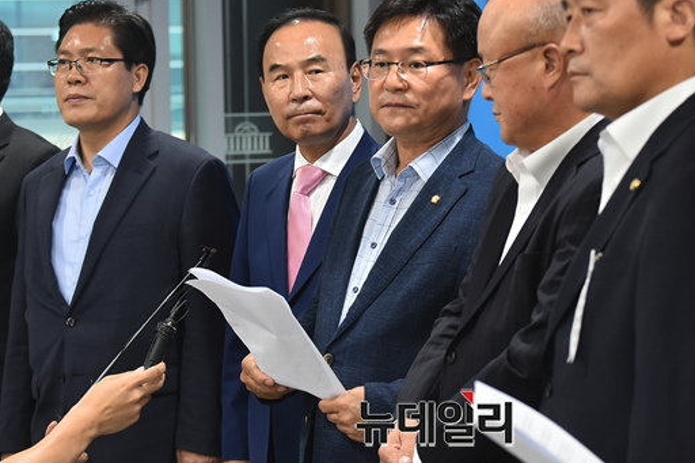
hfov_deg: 20.4
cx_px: 432
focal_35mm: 100
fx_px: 1930
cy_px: 186
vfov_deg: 13.7
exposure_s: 1/250
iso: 2500
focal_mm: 80
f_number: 5
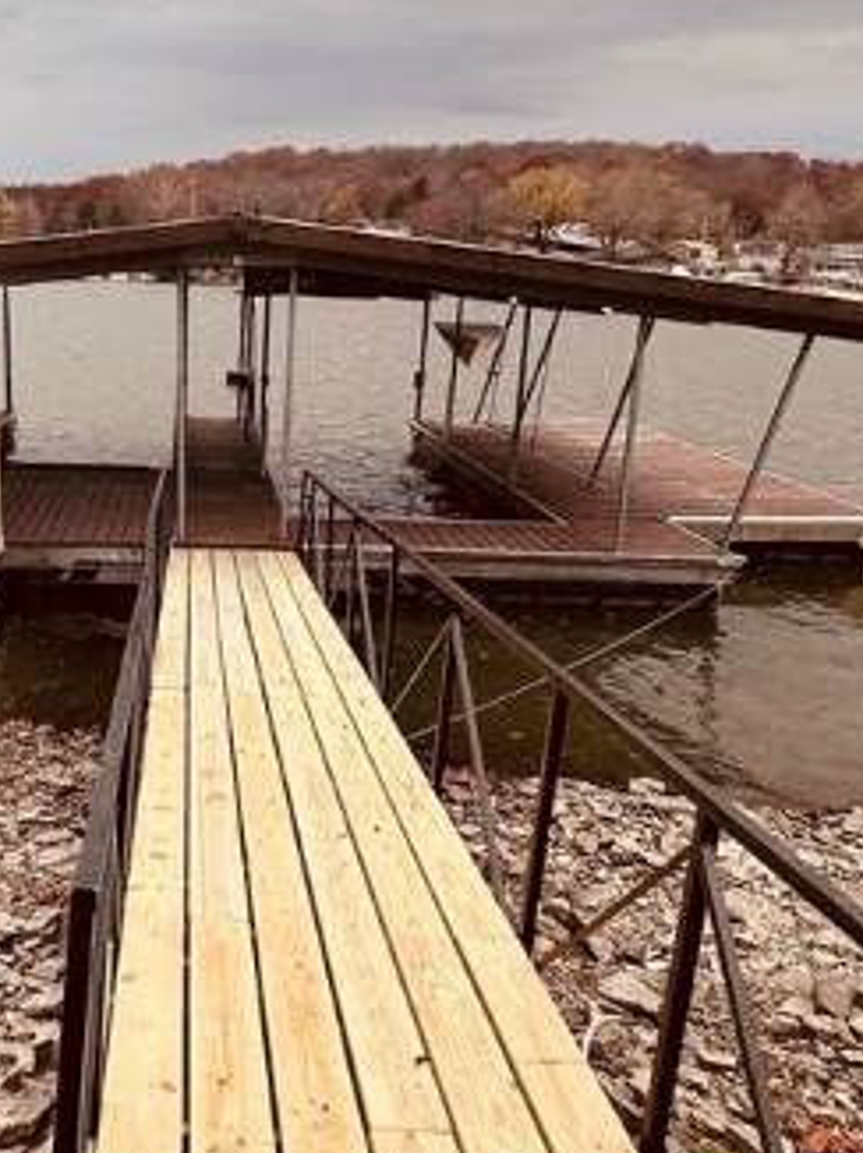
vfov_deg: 55.4
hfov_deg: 40.7
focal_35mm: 33
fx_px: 1098
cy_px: 584
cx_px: 149
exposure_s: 1/232
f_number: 2.2
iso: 40
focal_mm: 2.22
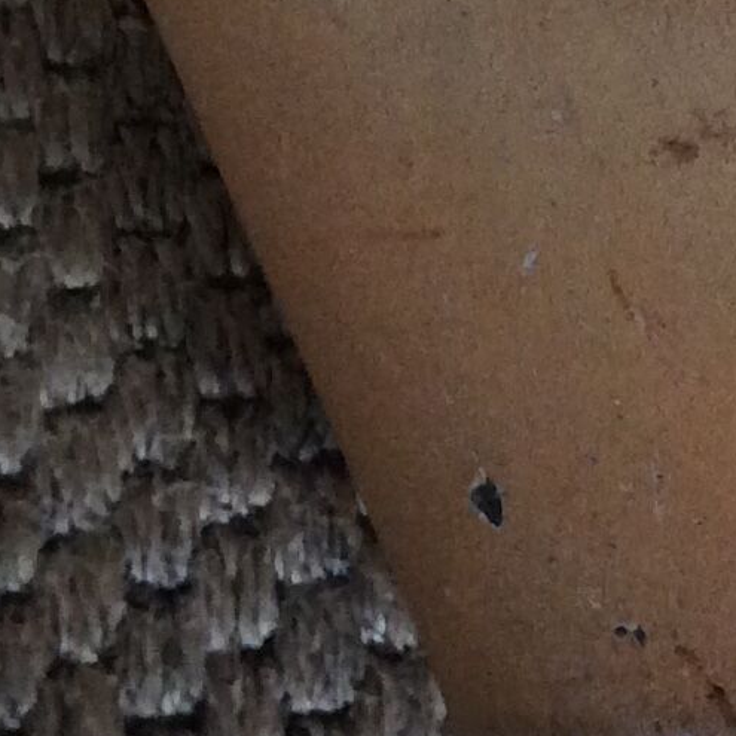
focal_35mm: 148
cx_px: 825
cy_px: -260
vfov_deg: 11.5
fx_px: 3560
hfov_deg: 11.6
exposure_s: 1/25
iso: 160
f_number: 2.4
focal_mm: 3.3
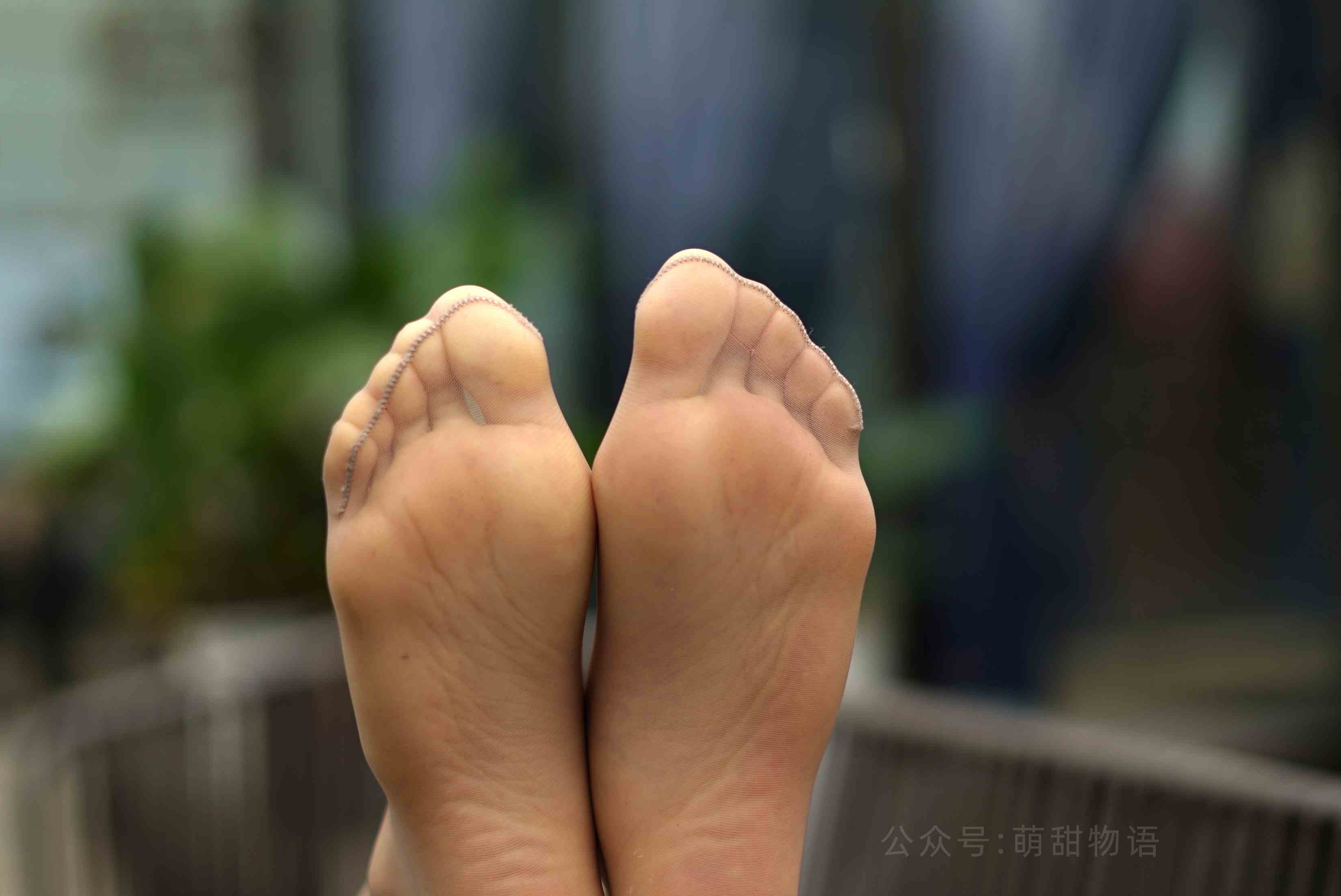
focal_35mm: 64
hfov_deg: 31.4
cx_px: 629
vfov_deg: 21.3
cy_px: 496
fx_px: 2385
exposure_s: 1/800
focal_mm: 50
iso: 64
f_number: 1.8
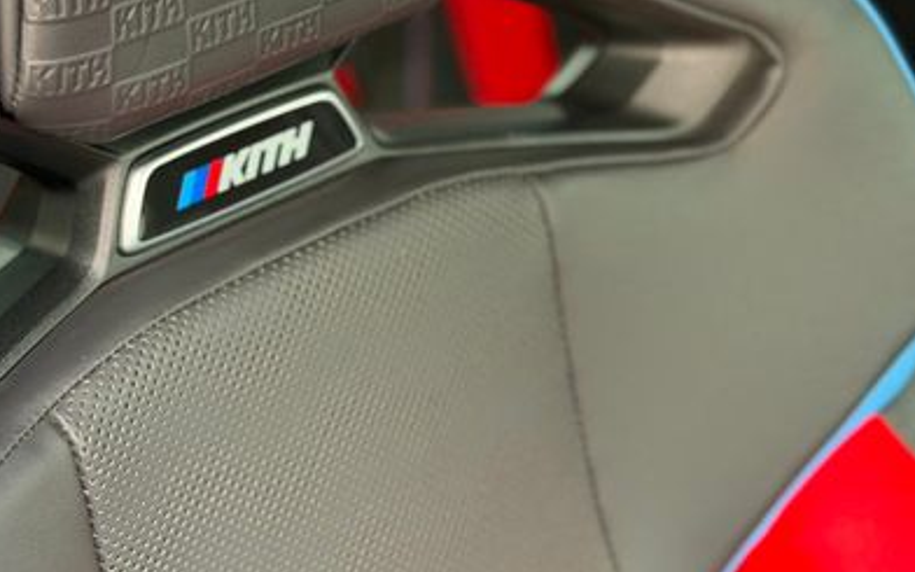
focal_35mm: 83
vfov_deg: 15.6
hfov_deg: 24.9
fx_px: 2070
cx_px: 355
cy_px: 107
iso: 200
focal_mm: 6.76
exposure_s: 1/168
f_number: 1.78
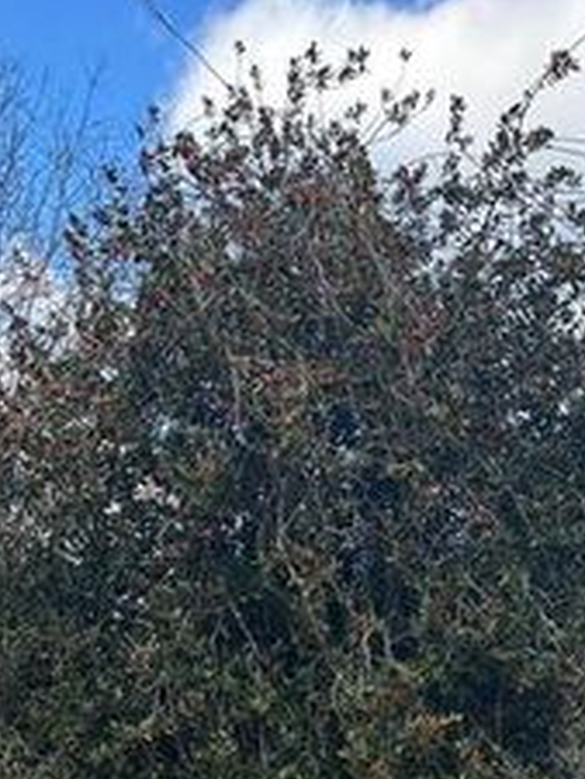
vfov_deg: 22.8
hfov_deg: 20.4
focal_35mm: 71
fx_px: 1598
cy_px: 1137
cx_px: 519
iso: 80
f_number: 1.78
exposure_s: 1/829
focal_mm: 6.86
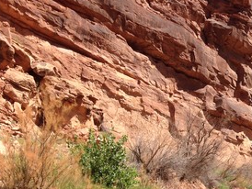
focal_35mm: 77
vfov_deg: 18.7
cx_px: 251
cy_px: 183
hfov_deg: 24.2
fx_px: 561
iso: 50
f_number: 2.4
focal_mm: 4.12
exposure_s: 1/1178
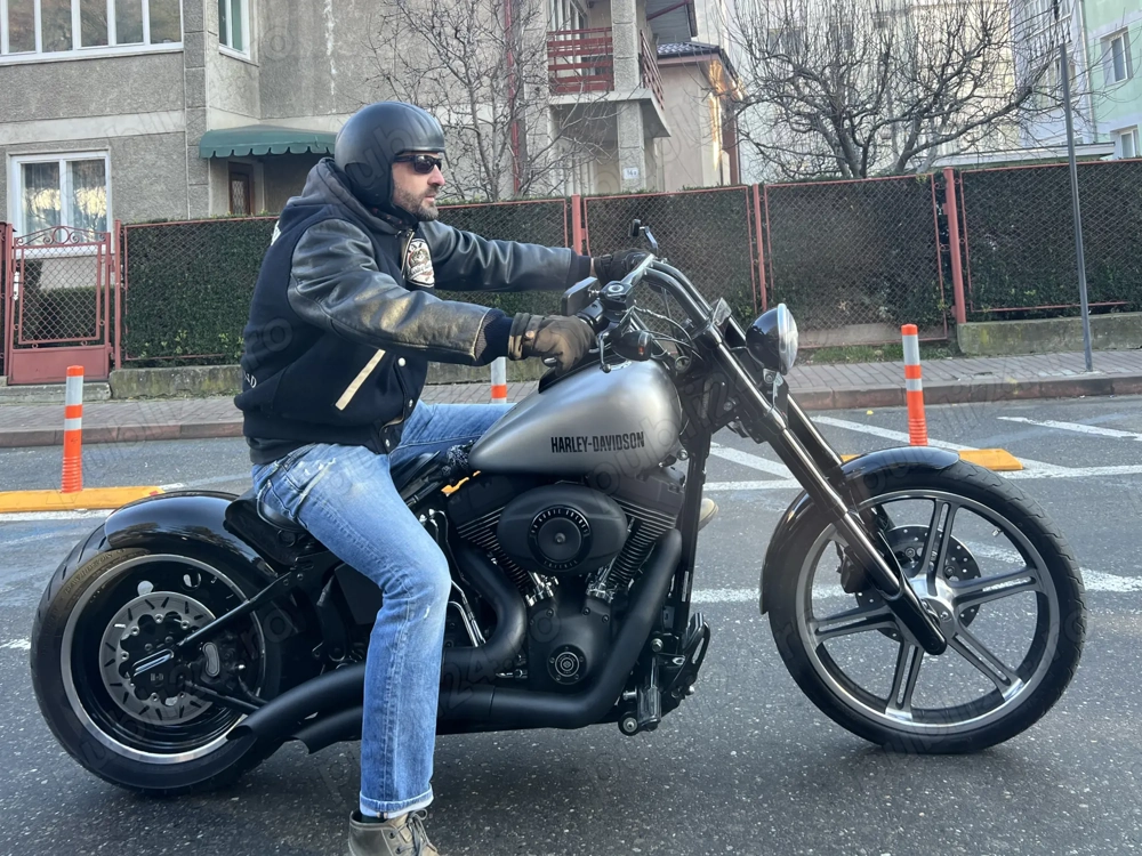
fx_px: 858
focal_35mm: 26
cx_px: 571
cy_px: 428
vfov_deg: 53.1
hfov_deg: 67.3
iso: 50
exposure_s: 1/121
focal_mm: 5.7
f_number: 1.5
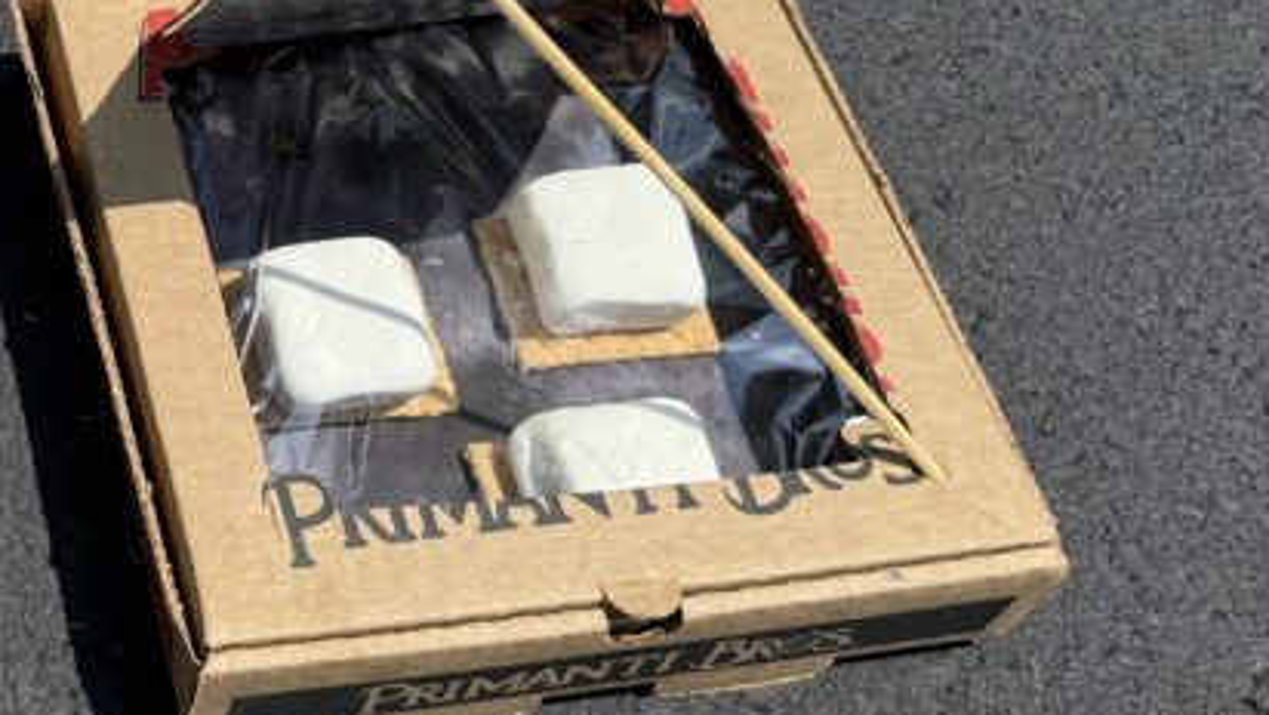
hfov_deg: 29.2
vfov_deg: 17.9
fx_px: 2188
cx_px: -123
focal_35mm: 65
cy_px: -77
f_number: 1.78
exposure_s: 1/5319
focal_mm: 6.76
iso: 100
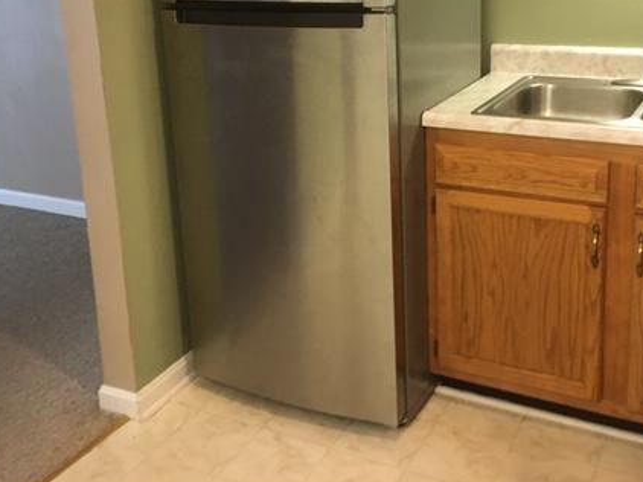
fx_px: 817
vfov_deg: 32.3
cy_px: 131
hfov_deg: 42.9
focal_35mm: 44
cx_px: 347
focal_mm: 4.15
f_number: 2.2
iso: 200
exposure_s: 1/30
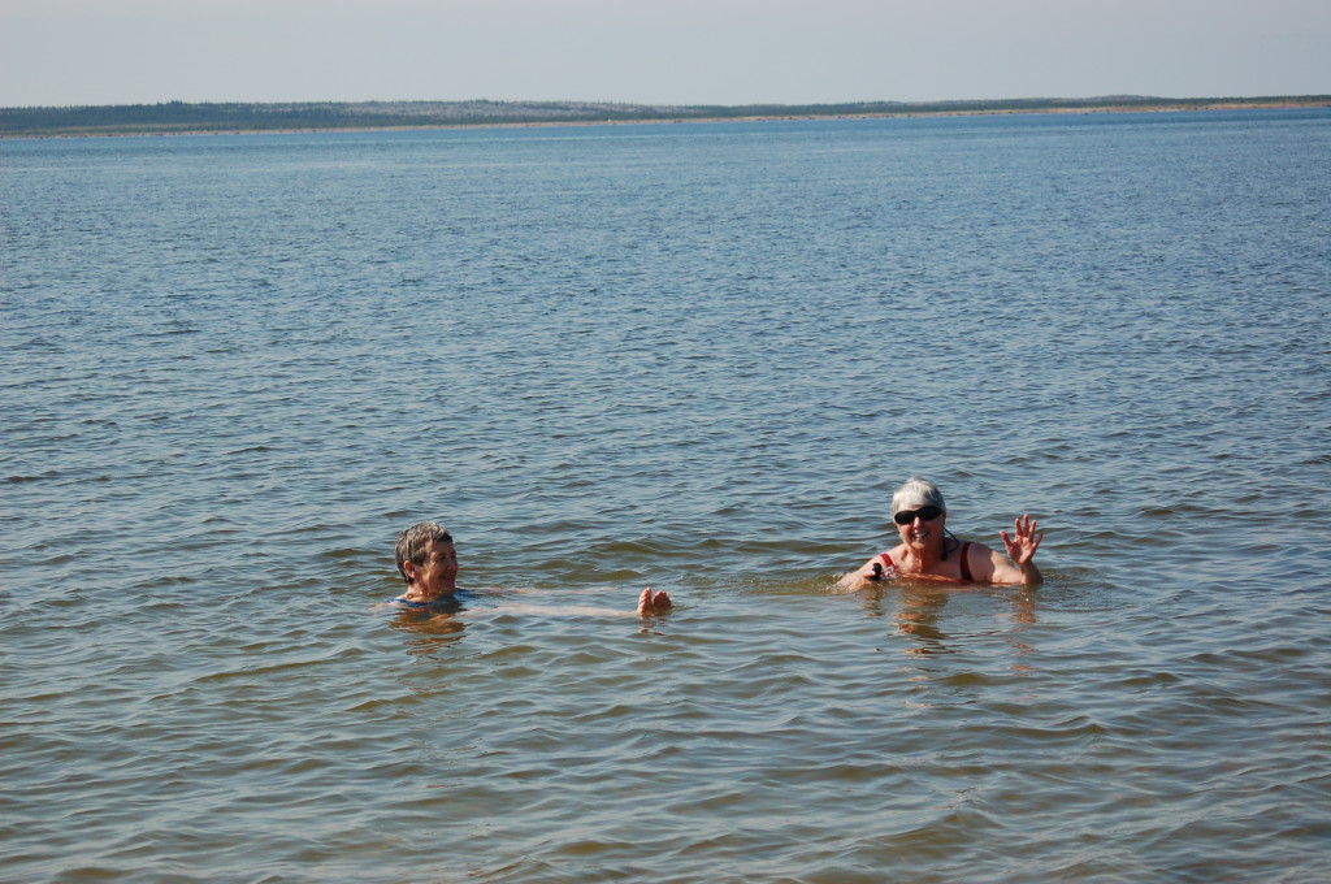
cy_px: 442
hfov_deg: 18.2
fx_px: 4154
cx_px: 666
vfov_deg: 12.1
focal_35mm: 112
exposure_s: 1/800
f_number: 7.1
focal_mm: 75
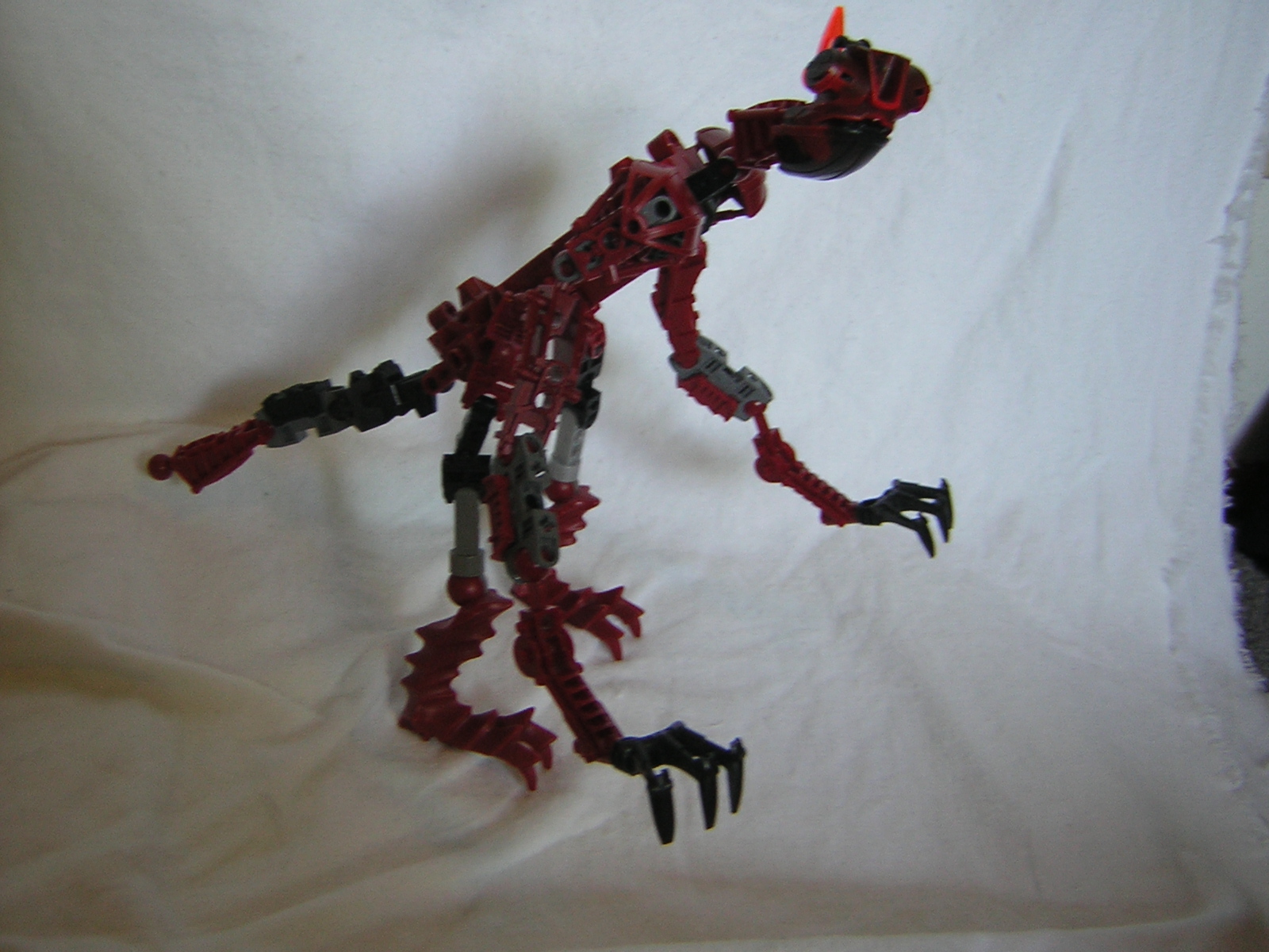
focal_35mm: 36
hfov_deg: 51.4
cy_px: 476
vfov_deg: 39.7
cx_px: 634
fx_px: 1320
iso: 50
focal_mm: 4.7
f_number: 2.6
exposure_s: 1/16.5
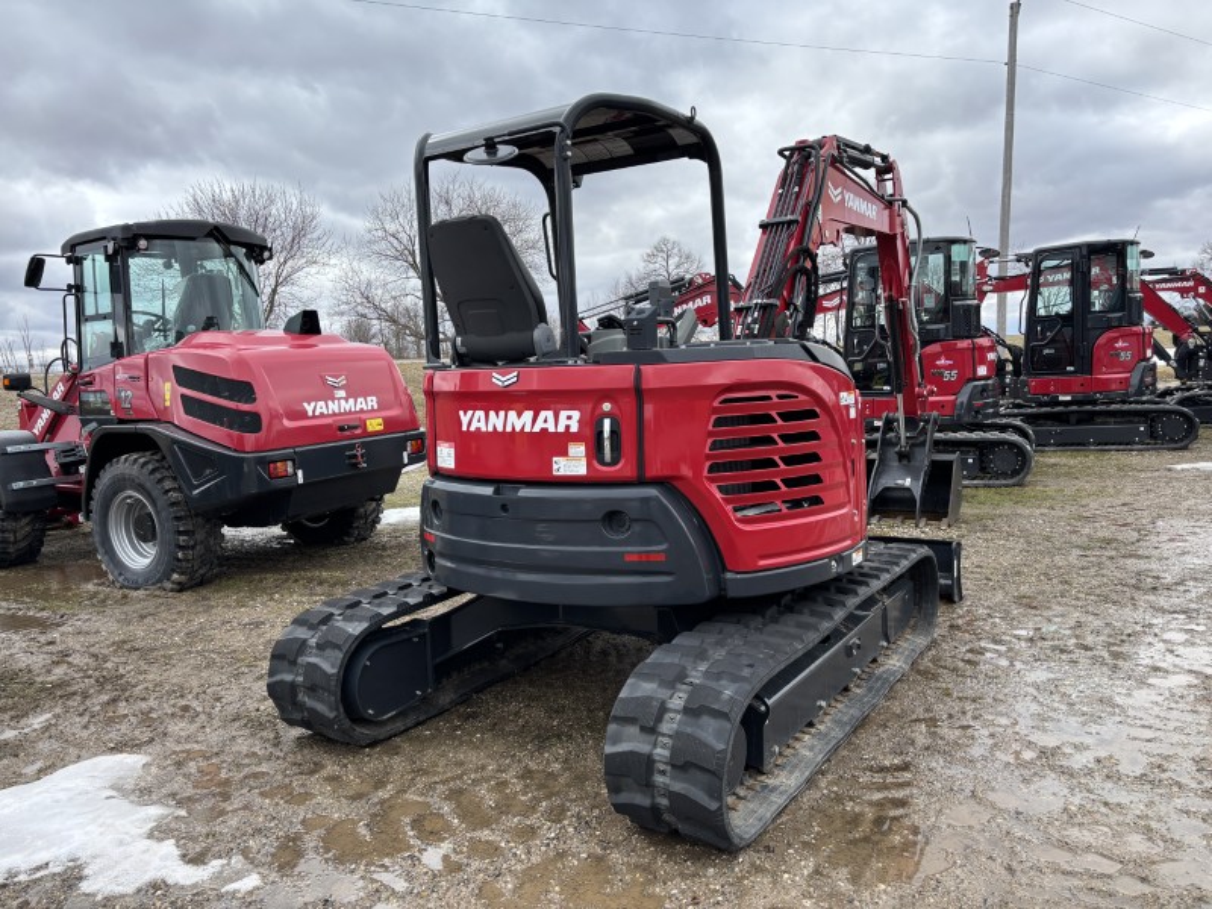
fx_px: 910
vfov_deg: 53.1
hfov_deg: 67.3
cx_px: 606
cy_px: 454
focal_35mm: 26
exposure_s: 1/1103
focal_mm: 5.96
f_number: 1.6
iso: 50
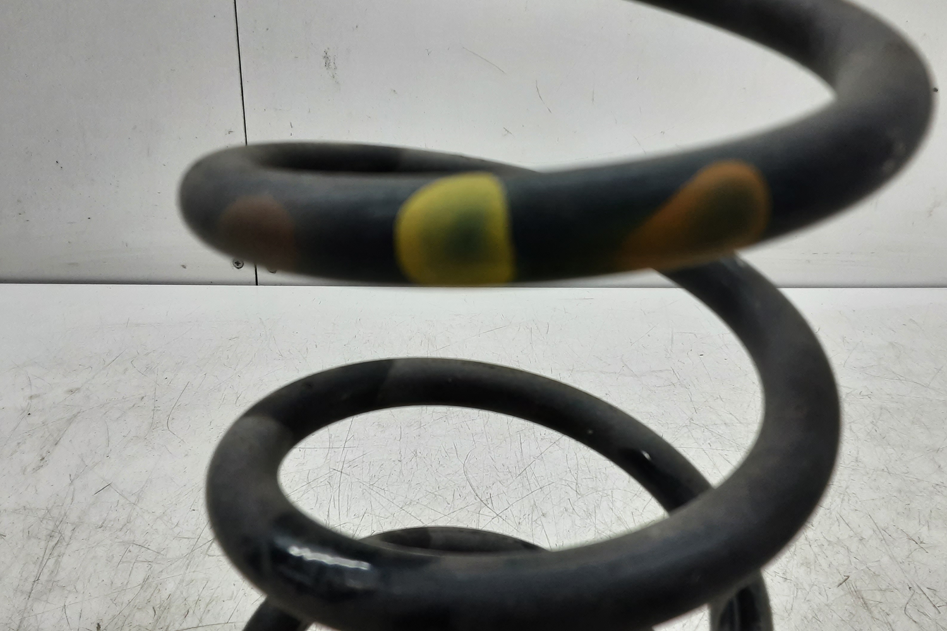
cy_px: 279
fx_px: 763
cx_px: 488
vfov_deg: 44.9
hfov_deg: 63.6
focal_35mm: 29
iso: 80
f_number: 1.9
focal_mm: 2.91
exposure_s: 1/50
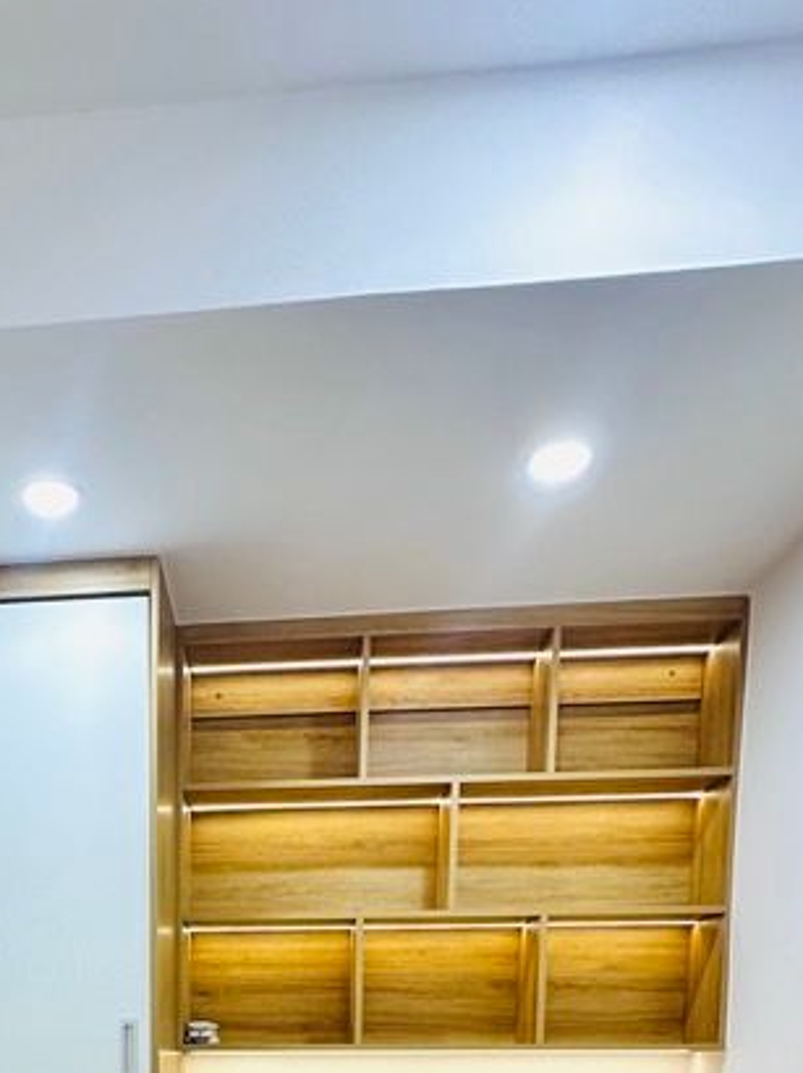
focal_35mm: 35
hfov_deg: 39.0
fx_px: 1084
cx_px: 157
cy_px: 1191
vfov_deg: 41.5
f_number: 2.2
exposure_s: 1/50
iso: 400
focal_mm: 2.22
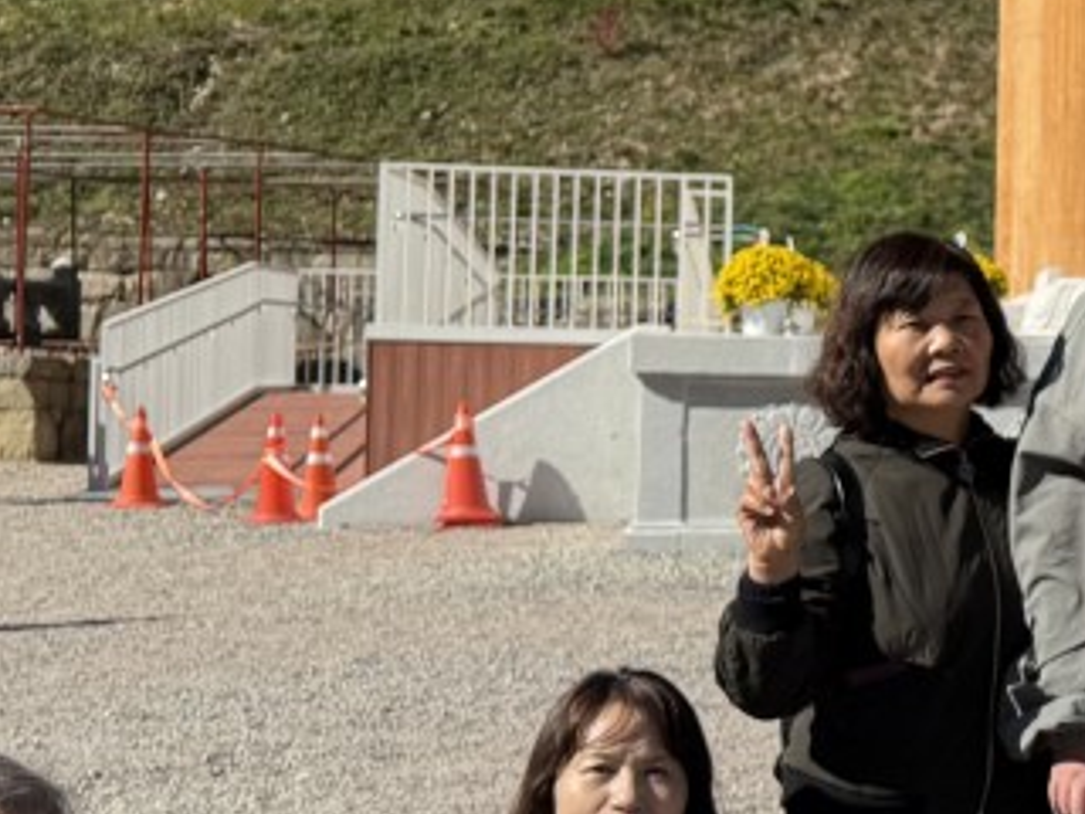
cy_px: 332
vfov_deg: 15.4
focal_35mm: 96
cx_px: 1644
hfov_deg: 18.1
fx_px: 3009
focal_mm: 6.76
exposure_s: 1/9091
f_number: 1.78
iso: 80
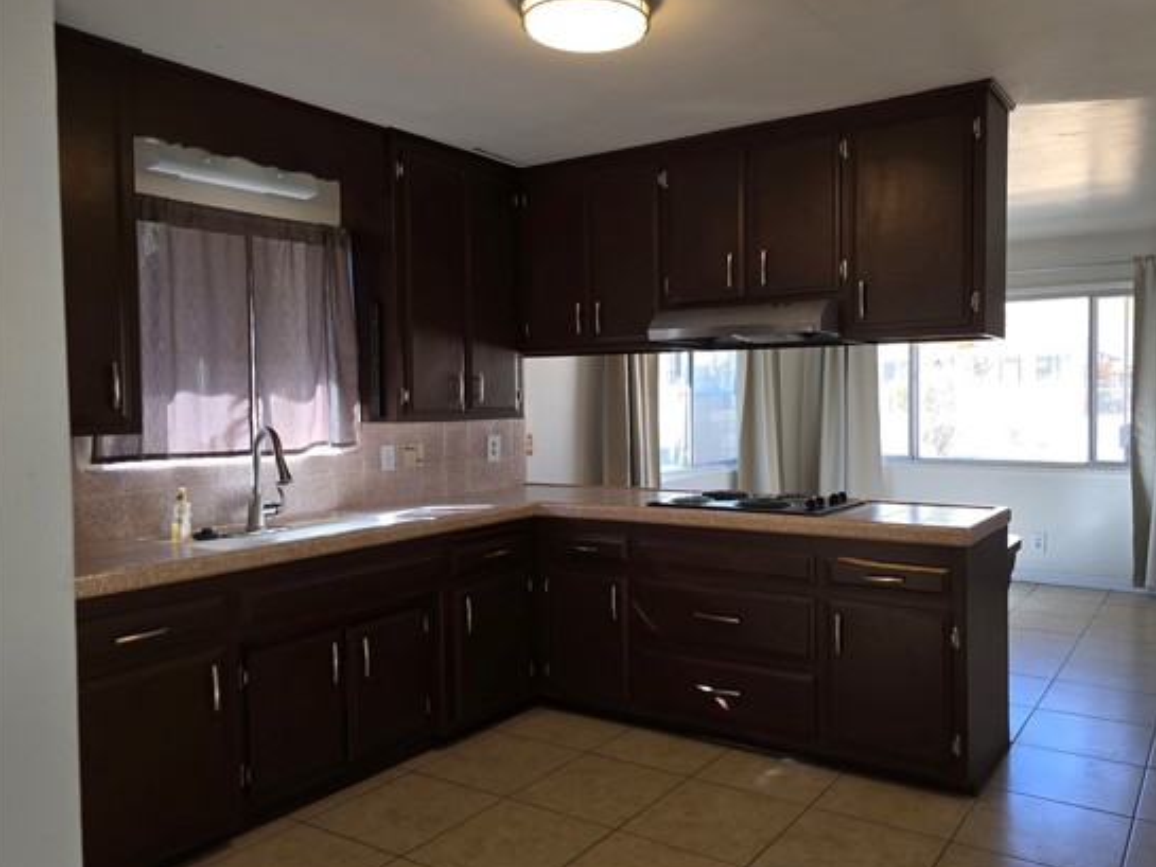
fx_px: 902
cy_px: 422
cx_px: 668
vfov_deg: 51.4
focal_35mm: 27
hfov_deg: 64.9
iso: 40
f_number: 1.7
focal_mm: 6.3
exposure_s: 1/60
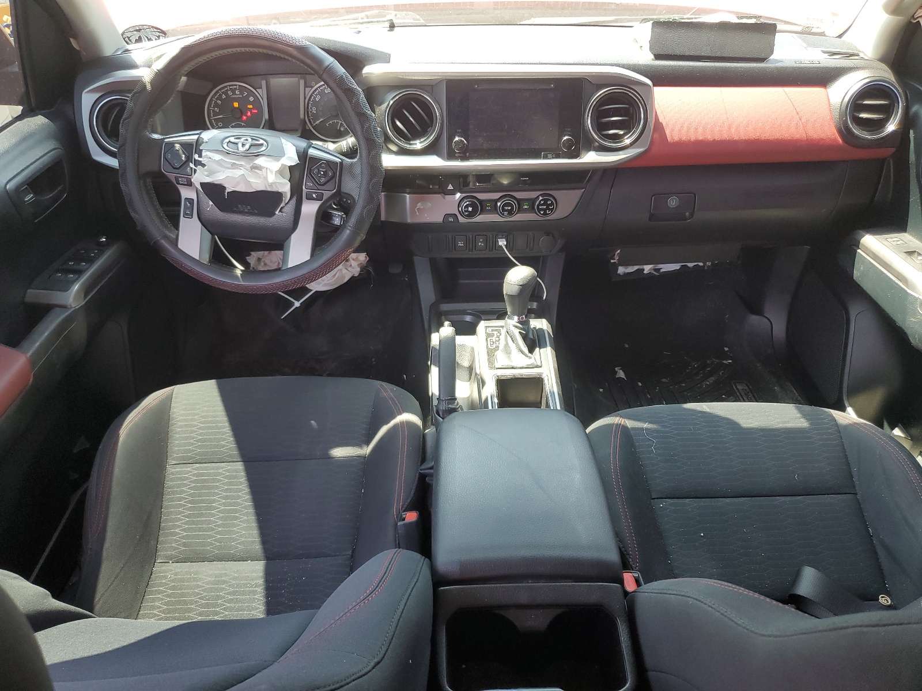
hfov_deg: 67.3
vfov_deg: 53.1
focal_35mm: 26
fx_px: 693
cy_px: 346
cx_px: 461
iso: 58
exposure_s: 1/60.2
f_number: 1.5
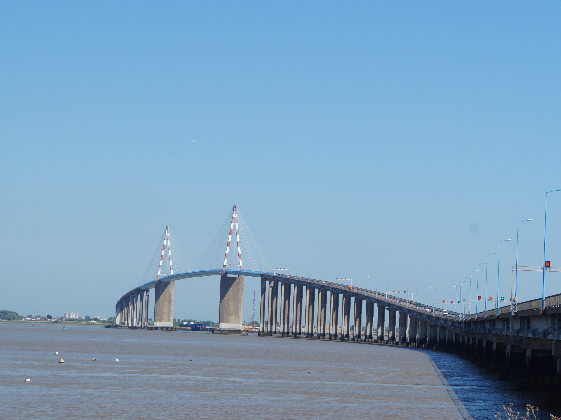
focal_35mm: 106
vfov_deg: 14.0
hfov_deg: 18.6
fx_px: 1712
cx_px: 353
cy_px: 227
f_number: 11
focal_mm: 55
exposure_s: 1/200
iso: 100
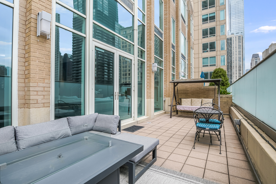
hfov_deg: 93.3
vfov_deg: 70.4
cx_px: 138
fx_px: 130
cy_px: 92
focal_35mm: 17
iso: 320
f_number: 11
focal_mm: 11.5
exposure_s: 1/1000
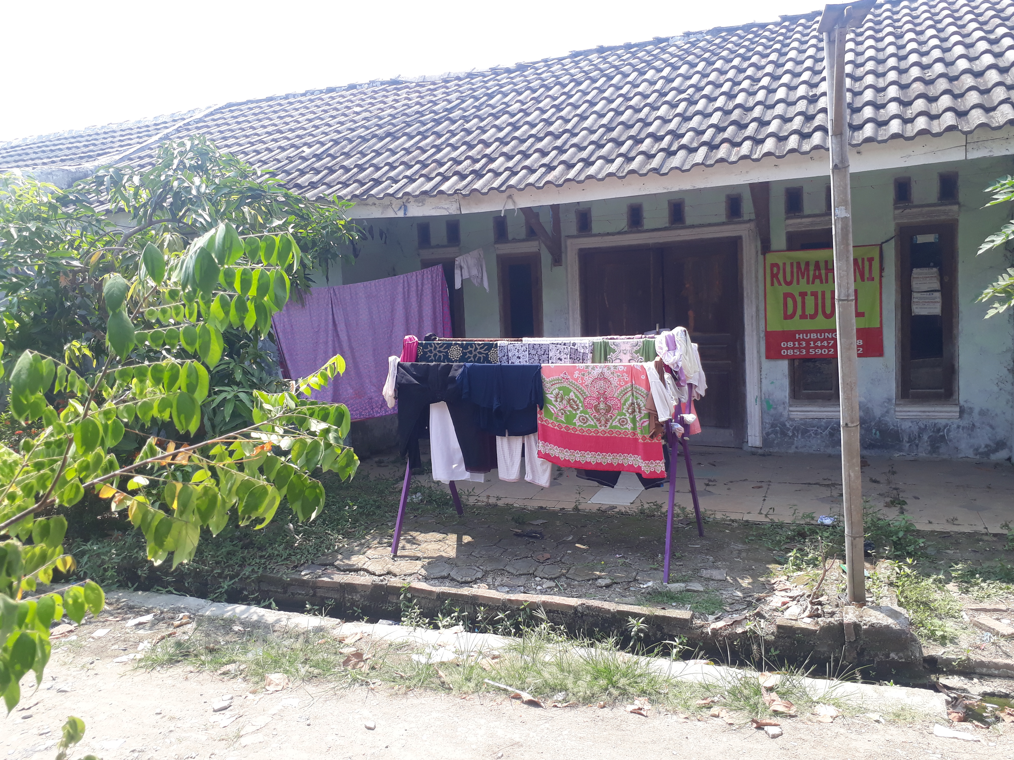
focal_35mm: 28
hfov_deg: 63.4
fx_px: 820
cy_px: 370
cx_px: 500
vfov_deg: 49.7
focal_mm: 3.6
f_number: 1.9
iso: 40
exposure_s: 1/477
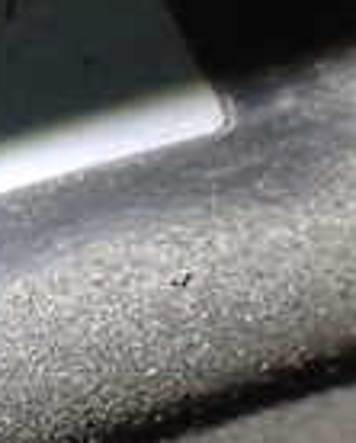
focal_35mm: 127
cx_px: -6
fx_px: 1667
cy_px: 144
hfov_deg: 12.0
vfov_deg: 15.1
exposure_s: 1/60
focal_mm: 5.4
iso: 800
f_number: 2.3
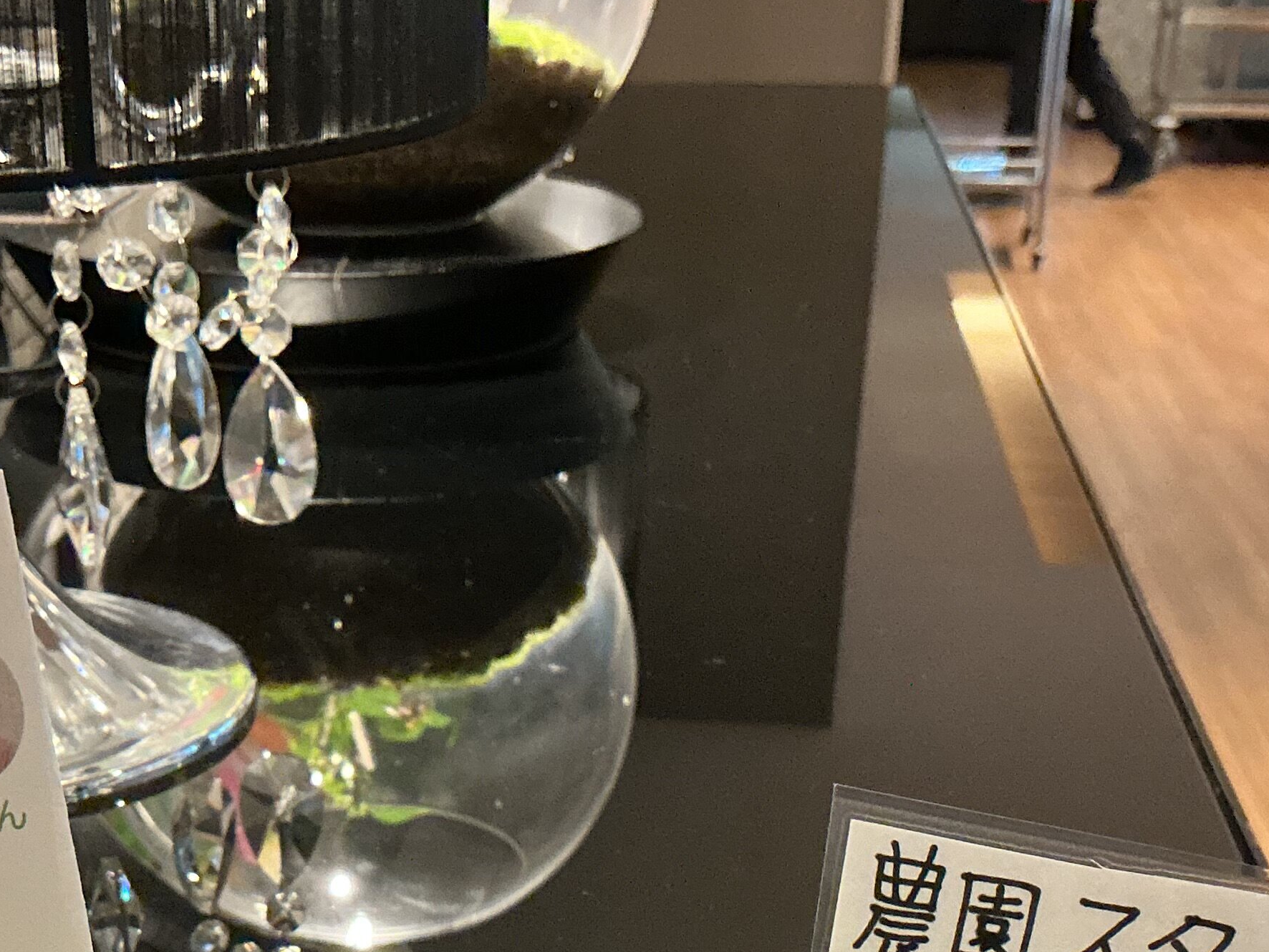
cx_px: 475
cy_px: 1055
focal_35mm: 66
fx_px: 2420
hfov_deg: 29.3
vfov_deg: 21.1
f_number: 1.8
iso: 250
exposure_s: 1/60
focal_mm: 3
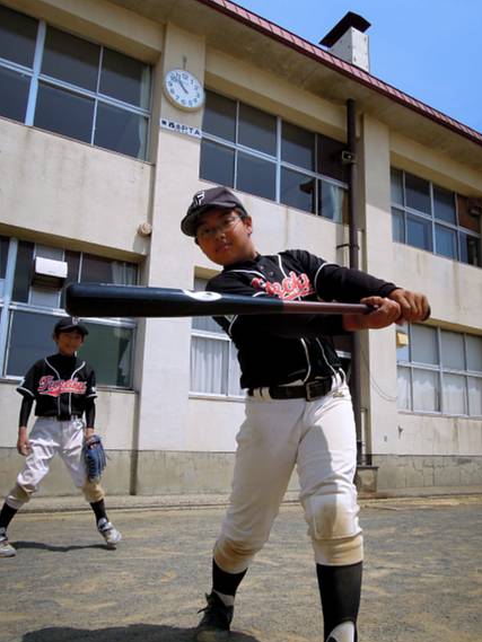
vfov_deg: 65.1
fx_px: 501
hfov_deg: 51.3
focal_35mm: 27
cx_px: 270
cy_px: 360
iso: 160
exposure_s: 1/1600
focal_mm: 4.3
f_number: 5
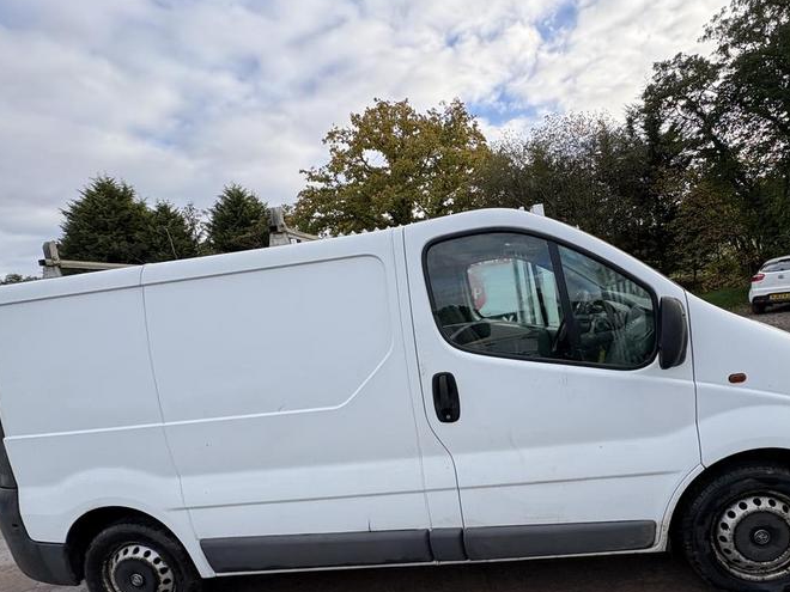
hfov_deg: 83.7
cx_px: 472
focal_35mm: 19
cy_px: 350
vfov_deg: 68.1
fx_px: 434
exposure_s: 1/515
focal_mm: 2.22
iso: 40
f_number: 2.2
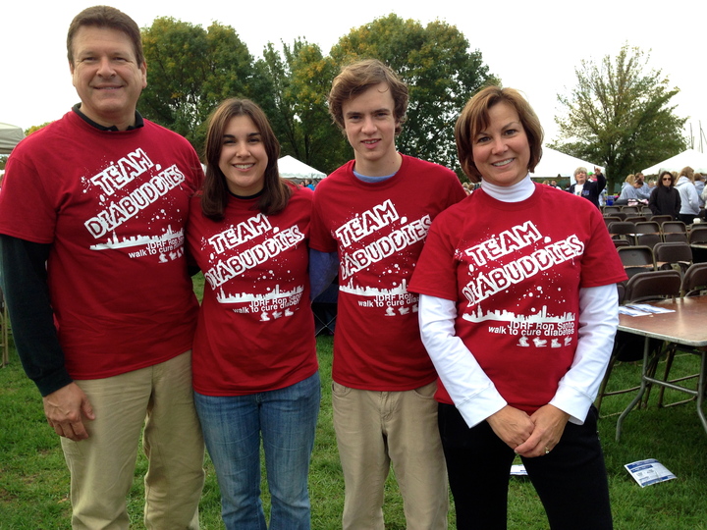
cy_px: 265
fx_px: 674
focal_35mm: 33
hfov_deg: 55.4
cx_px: 354
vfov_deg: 42.9
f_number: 2.4
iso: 50
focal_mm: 4.12
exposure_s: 1/411
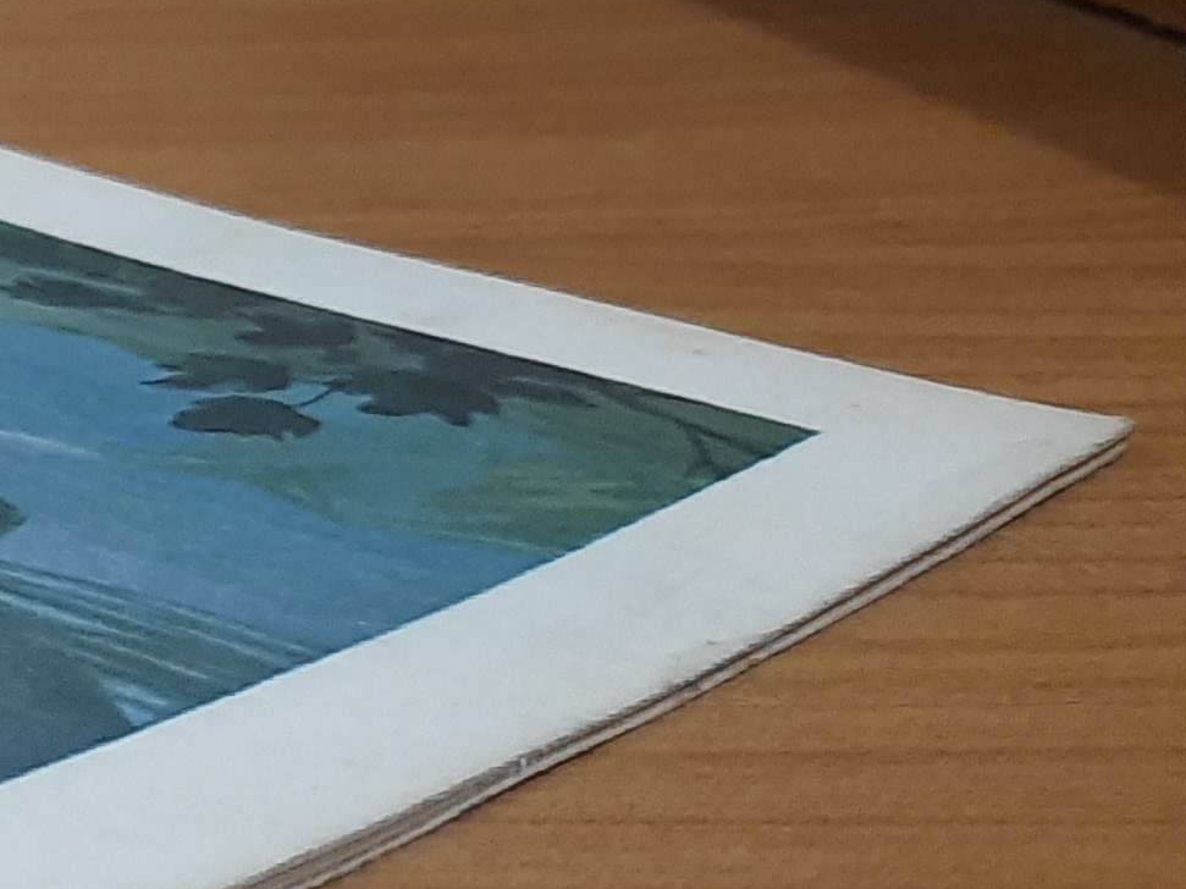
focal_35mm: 103
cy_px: 311
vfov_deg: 14.3
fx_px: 3529
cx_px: -1251
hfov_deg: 15.1
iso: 500
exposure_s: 1/25
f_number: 2
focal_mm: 4.6
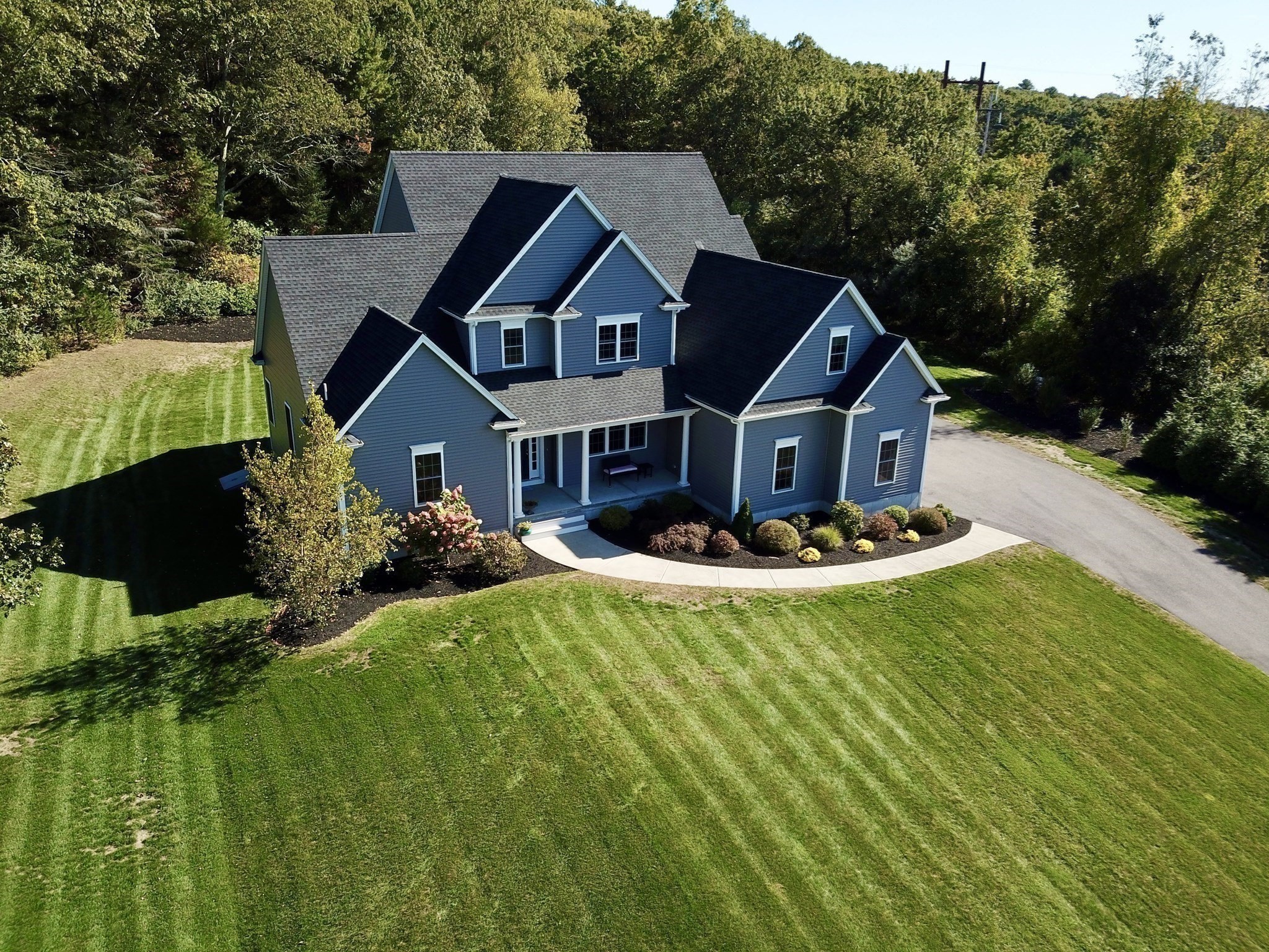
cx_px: 634
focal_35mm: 26
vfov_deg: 53.1
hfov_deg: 67.3
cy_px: 476
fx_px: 953
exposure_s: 1/831
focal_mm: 4.73
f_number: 2.2
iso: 100
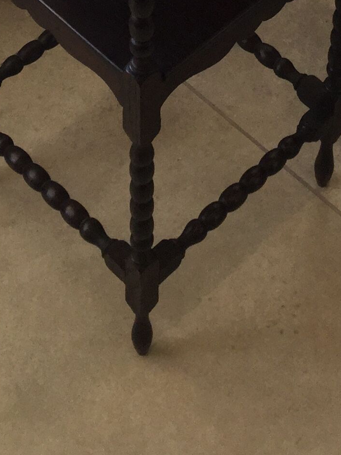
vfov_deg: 16.6
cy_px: -244
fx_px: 1406
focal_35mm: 107
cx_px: 197
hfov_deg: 13.8
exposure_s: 1/100
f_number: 2.4
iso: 40
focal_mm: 3.3
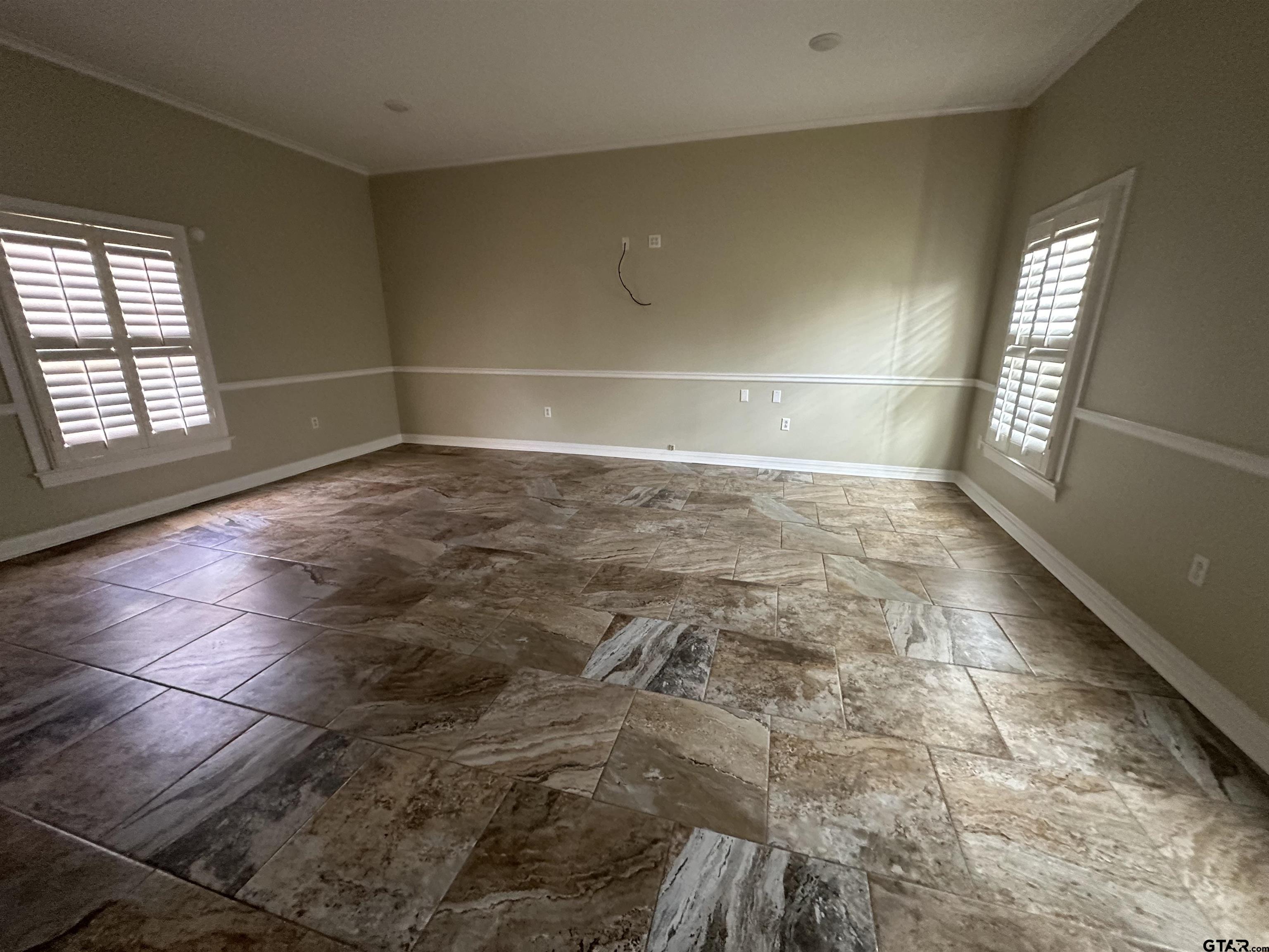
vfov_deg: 85.7
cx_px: 634
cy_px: 476
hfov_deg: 102.1
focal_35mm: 14
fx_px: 513
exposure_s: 1/60
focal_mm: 2.22
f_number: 2.2
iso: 500
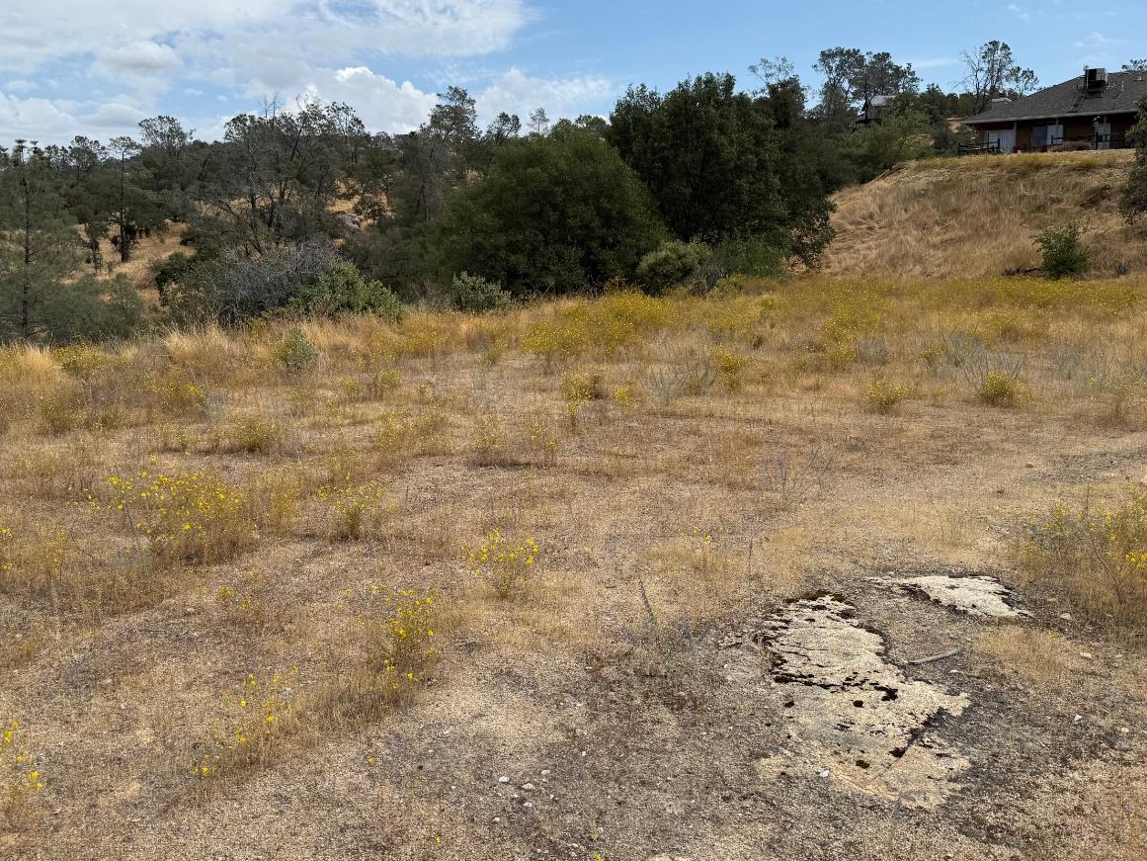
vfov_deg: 45.4
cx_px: 561
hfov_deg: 58.3
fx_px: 1027
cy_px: 380
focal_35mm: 31
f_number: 1.78
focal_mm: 6.76
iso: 80
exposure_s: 1/4975
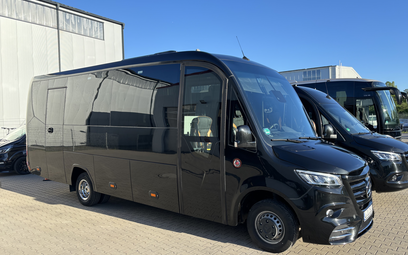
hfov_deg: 66.5
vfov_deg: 44.5
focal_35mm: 28
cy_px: 127
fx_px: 311
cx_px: 205
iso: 50
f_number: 1.6
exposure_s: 1/1220
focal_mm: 5.96
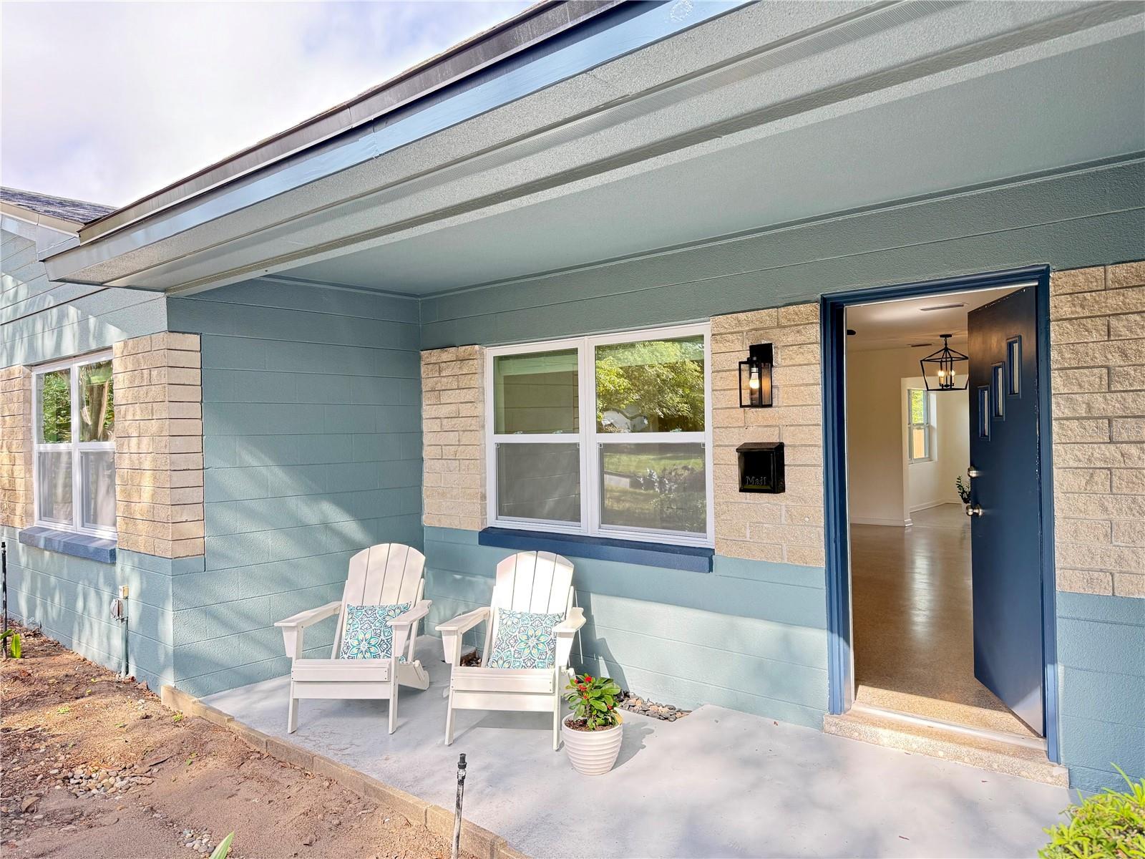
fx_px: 794
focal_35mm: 24
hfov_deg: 71.6
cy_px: 430
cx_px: 572
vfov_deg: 56.8
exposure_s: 1/276
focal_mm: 6.76
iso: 100
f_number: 1.78
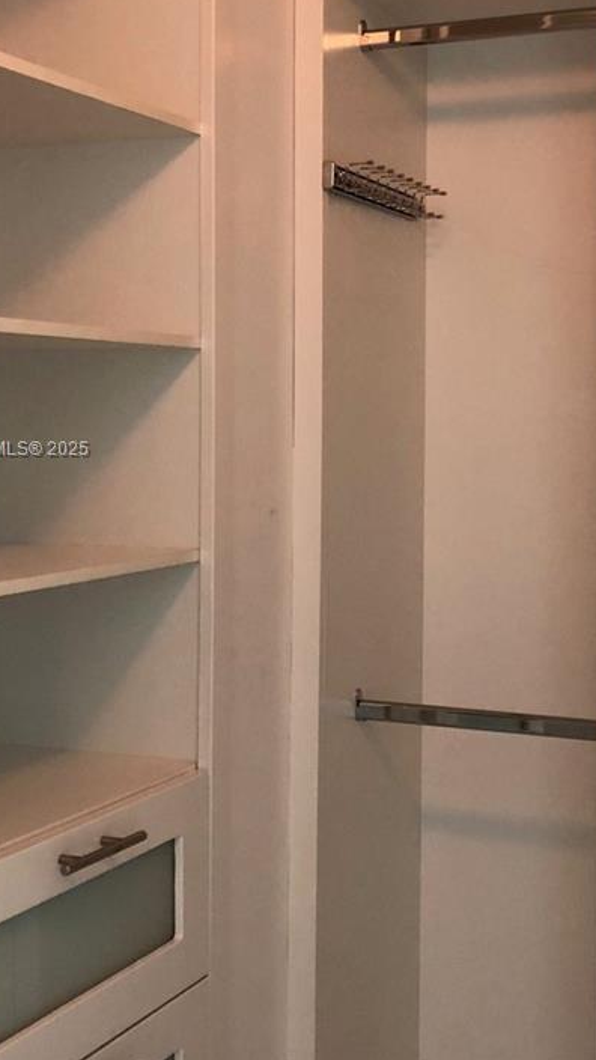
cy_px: 450
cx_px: 491
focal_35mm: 52
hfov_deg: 22.7
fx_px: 1461
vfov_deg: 39.8
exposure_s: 1/15
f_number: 1.8
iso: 50
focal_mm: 4
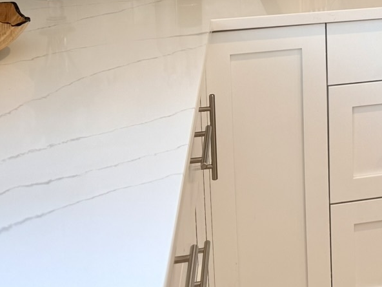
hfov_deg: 20.9
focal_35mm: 83
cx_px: 526
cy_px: -111
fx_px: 916
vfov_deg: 16.6
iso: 80
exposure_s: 1/120
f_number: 1.78
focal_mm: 6.76
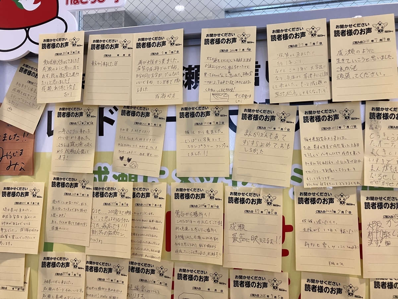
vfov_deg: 49.7
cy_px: 150
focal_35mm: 28
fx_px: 322
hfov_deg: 63.4
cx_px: 199
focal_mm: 3.99
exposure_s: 1/62
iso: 80
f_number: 1.8
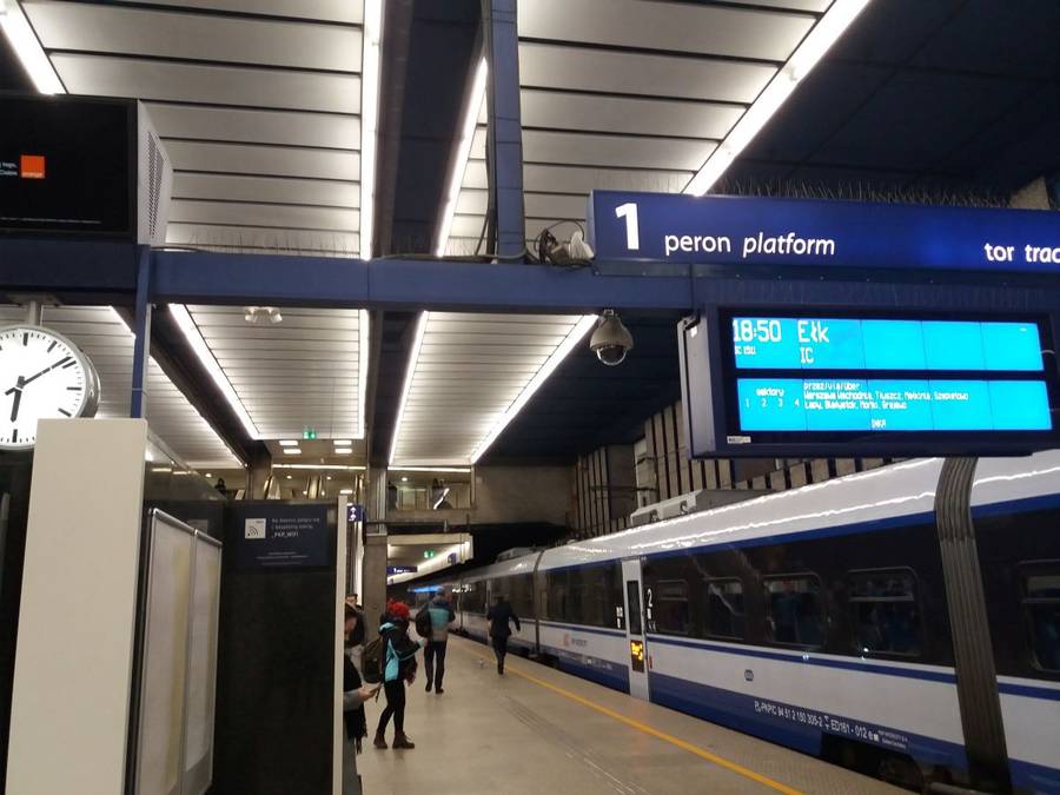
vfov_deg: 49.7
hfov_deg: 63.4
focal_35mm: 28
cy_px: 398
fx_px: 857
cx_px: 530
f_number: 1.9
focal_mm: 3.7
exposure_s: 1/33
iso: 160
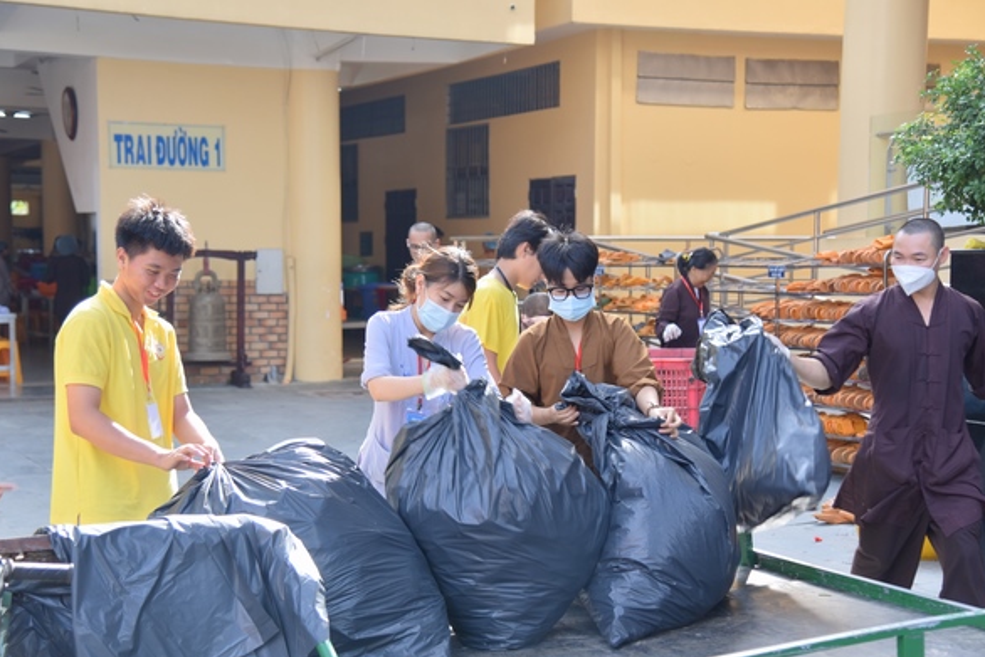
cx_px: 499
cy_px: 348
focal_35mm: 61
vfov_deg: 22.3
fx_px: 1669
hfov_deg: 32.9
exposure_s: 1/125
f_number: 4
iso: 125
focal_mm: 55
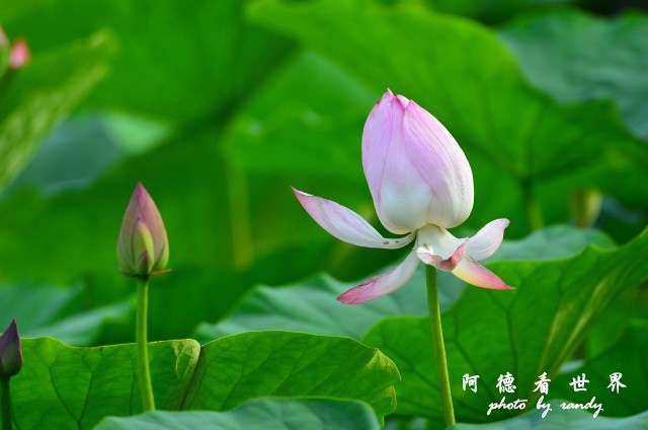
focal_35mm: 900
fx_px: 16168
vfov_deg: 1.5
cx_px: 324
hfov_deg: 2.3
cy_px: 215
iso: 100
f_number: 6.3
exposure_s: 1/200
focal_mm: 600
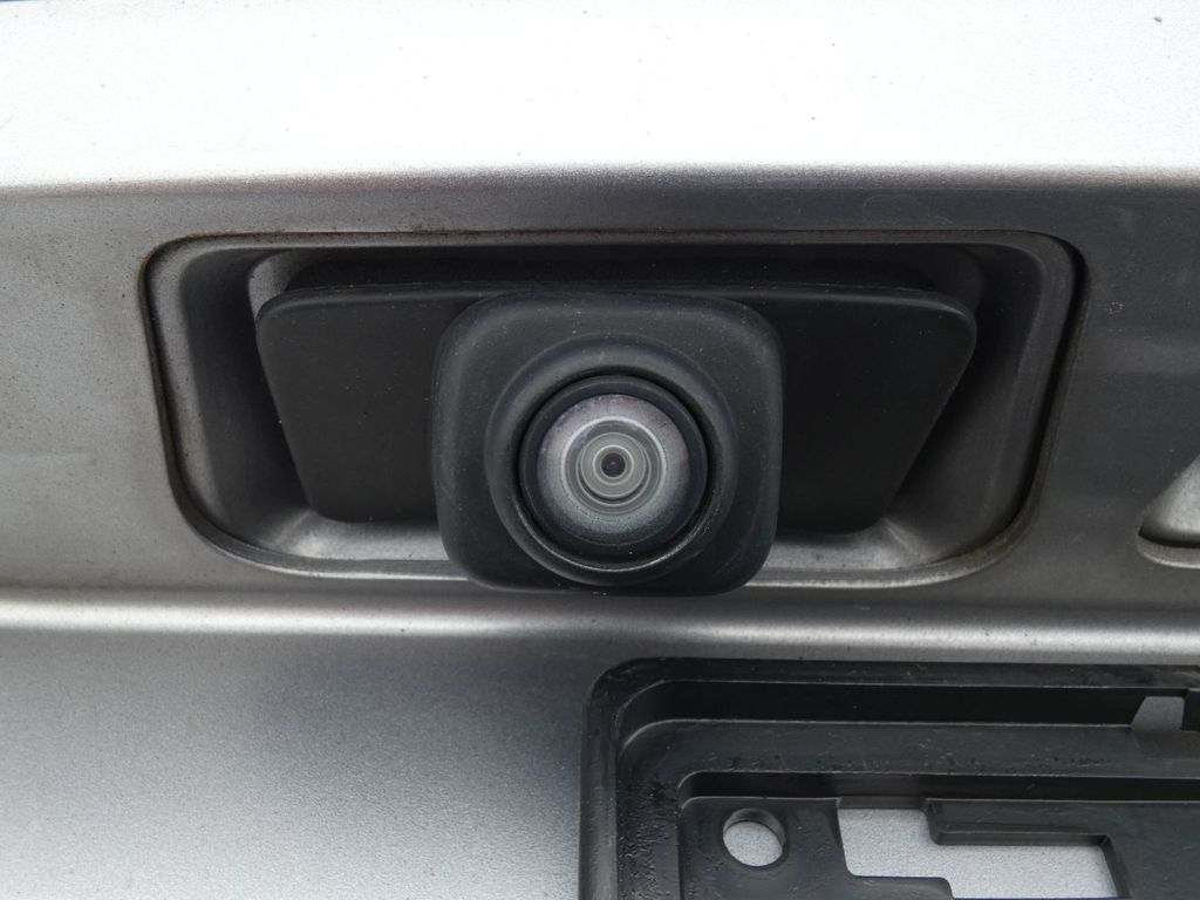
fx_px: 1075
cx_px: 600
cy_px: 450
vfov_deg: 45.4
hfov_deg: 58.4
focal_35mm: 31
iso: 100
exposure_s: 1/80
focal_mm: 5.5
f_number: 5.6
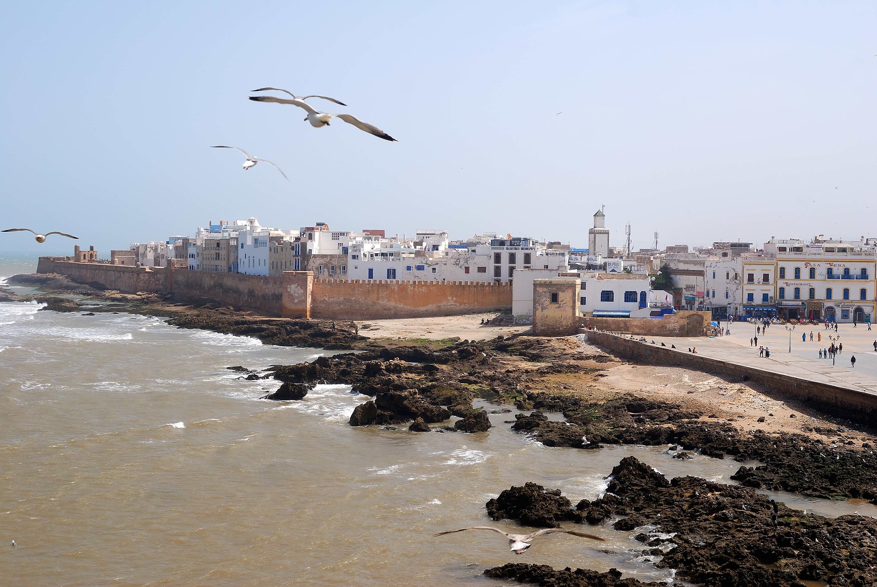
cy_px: 294
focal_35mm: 52
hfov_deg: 37.8
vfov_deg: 25.8
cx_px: 438
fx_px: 1280
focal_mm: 35
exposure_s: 1/250
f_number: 8
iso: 100
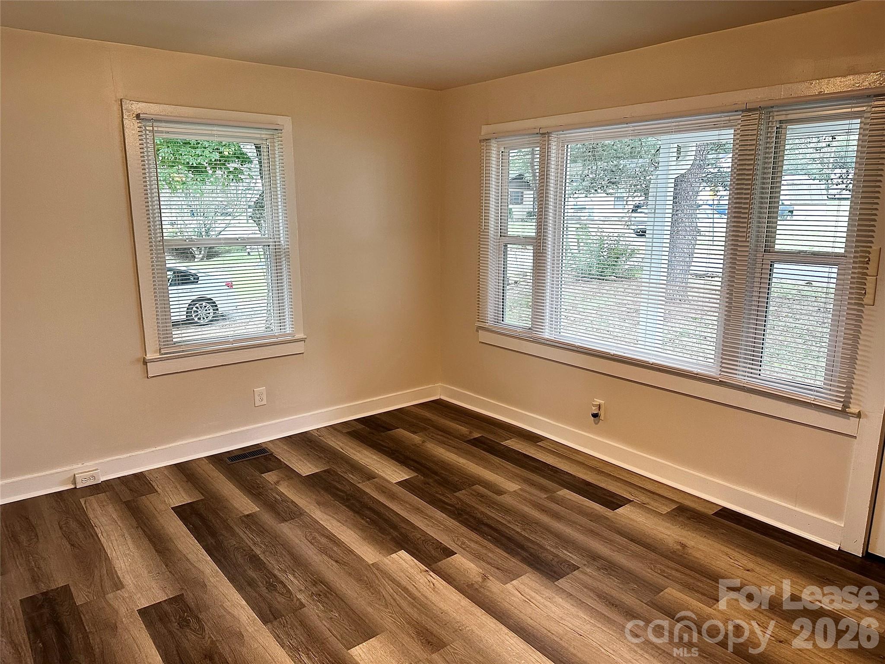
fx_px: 614
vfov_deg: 56.8
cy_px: 332
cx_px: 442
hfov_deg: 71.6
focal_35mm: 24
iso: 160
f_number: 1.78
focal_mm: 6.86
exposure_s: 1/60
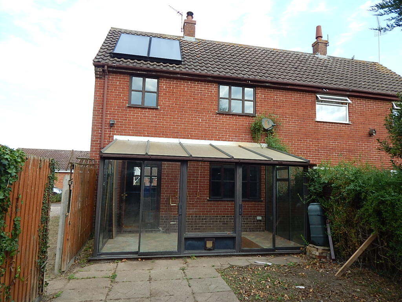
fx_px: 255
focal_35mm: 22
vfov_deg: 61.1
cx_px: 201
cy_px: 151
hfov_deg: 76.4
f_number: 3
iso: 125
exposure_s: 1/400
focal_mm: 4
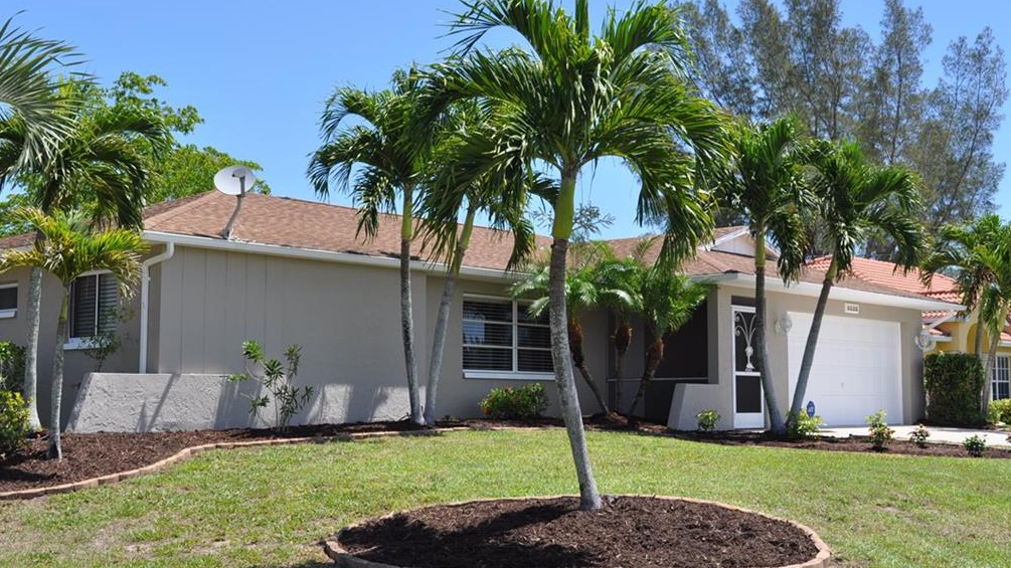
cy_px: 282
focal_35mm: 50
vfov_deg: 24.2
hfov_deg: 41.7
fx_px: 1328
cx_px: 500
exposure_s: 1/400
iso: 200
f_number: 9
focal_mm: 31
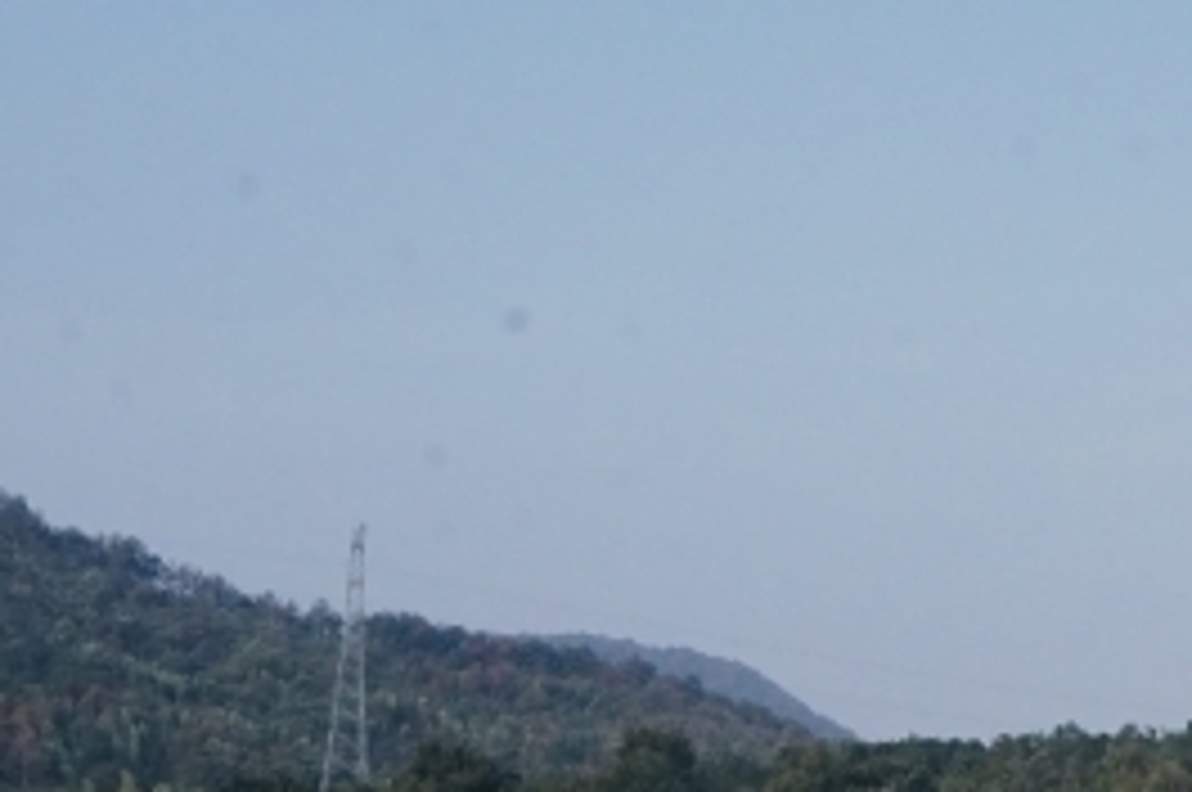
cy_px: 704
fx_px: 4101
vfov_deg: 11.0
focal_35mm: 124
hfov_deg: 16.3
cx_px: 1075
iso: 3200
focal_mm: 41
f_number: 13
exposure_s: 1/2500
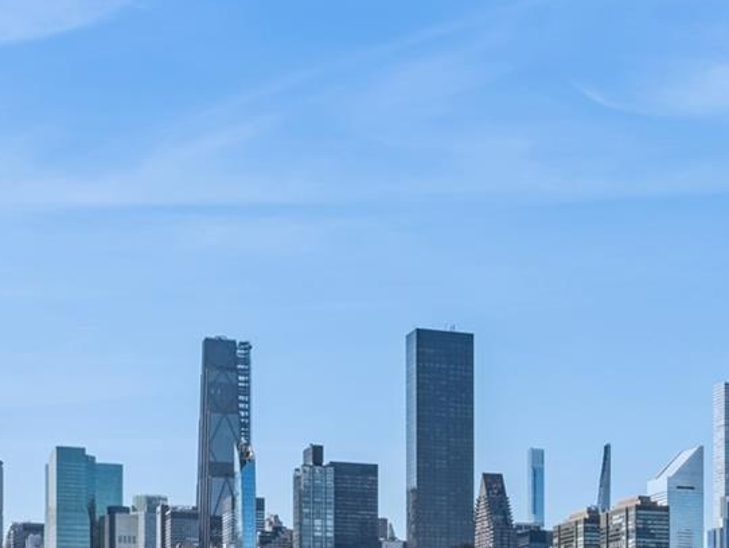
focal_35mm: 69
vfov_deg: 19.6
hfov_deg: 28.0
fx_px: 1454
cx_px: 475
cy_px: 712
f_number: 14
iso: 640
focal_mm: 19
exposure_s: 1/500
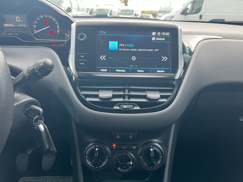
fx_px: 183
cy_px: 91
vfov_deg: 53.1
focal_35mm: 26
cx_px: 122
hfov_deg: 67.3
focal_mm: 5.7
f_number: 1.5
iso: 125
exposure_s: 1/60
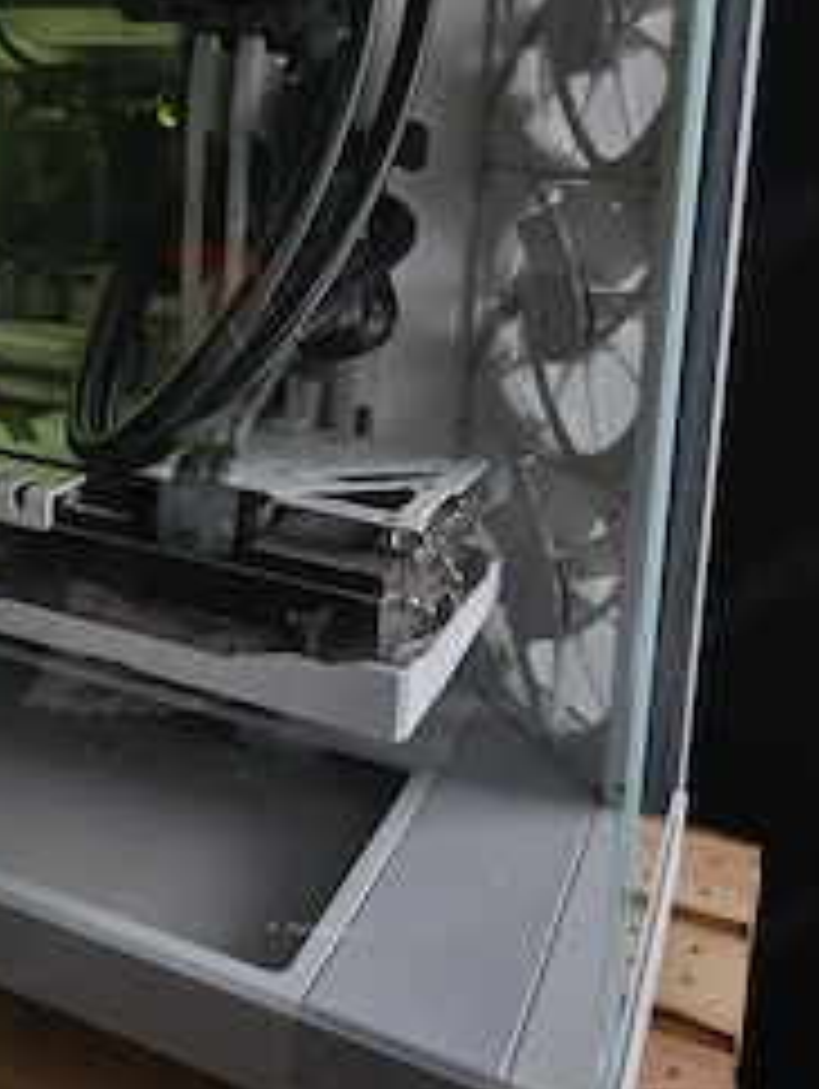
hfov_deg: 36.7
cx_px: 184
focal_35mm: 38
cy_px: 274
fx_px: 1197
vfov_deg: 47.2
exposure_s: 1/16.7
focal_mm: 6.3
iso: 2000
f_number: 1.7
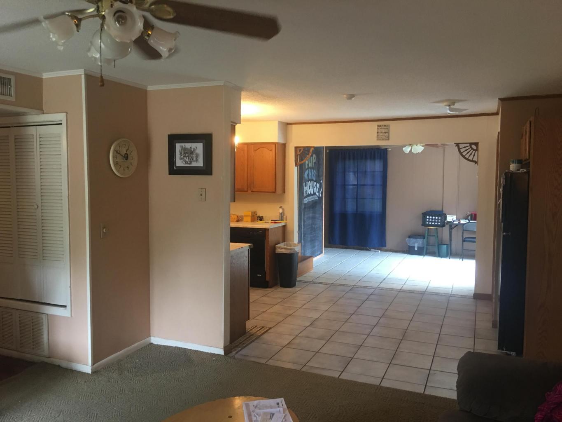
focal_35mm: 29
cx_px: 281
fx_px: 471
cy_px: 211
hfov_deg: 61.7
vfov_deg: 48.2
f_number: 2.2
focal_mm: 4.15
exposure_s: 1/15
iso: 50
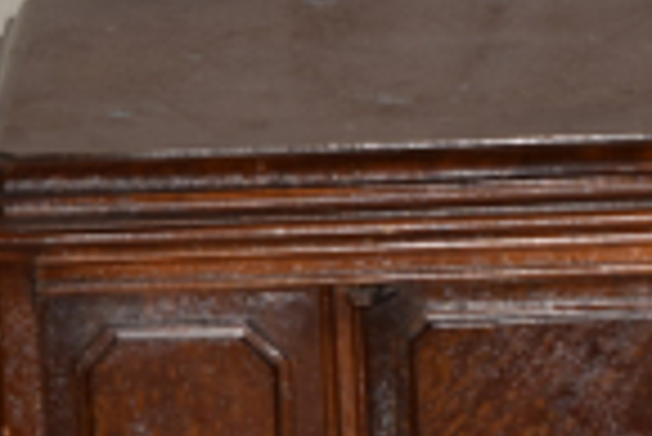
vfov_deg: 3.8
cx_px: 724
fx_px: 6603
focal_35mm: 364
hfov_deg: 5.6
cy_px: 757
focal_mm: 55
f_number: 9
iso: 100
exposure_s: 1/125
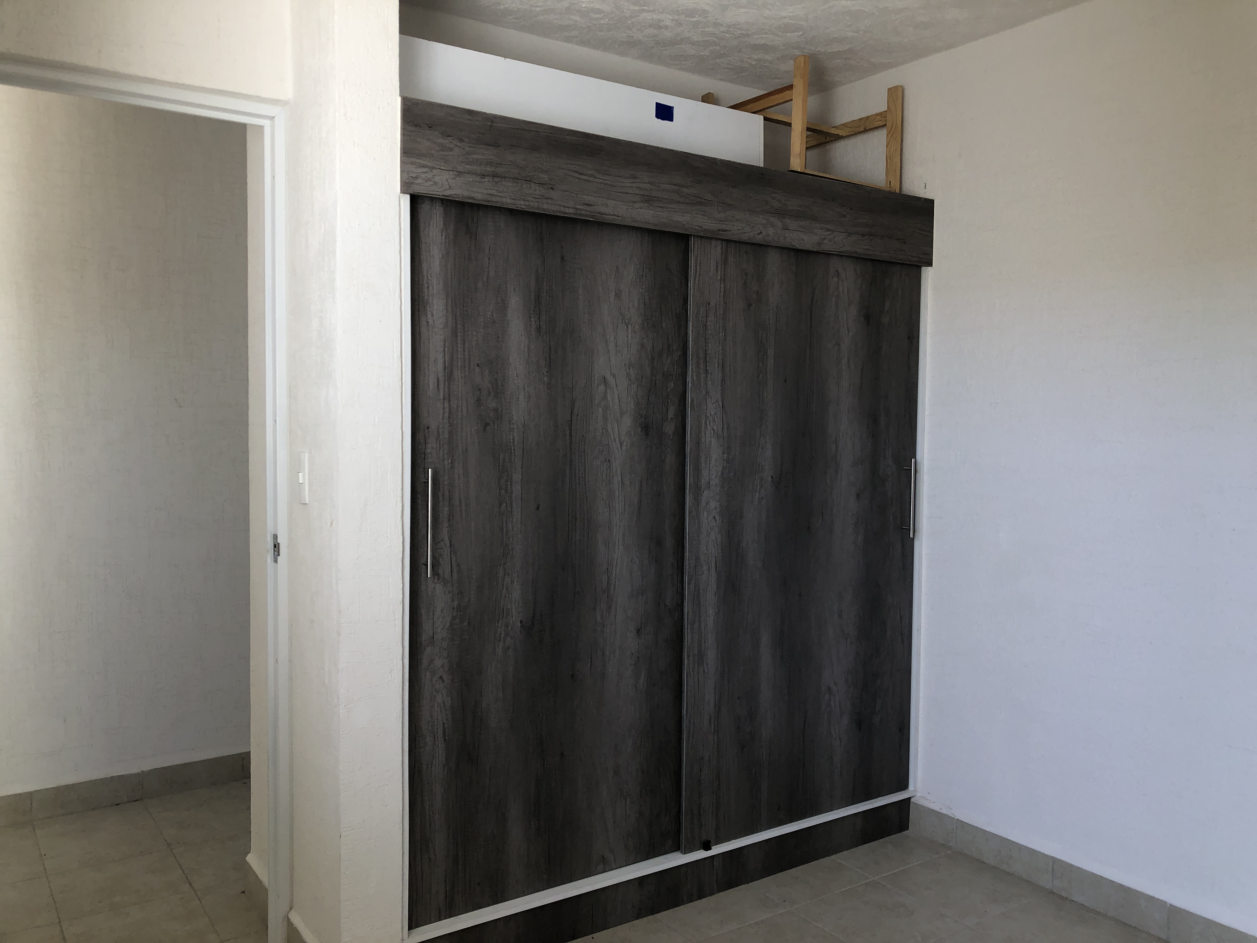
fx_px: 1017
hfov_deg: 63.4
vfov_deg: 49.7
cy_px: 472
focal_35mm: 28
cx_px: 628
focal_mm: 4
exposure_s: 1/120
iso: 64
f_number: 1.8
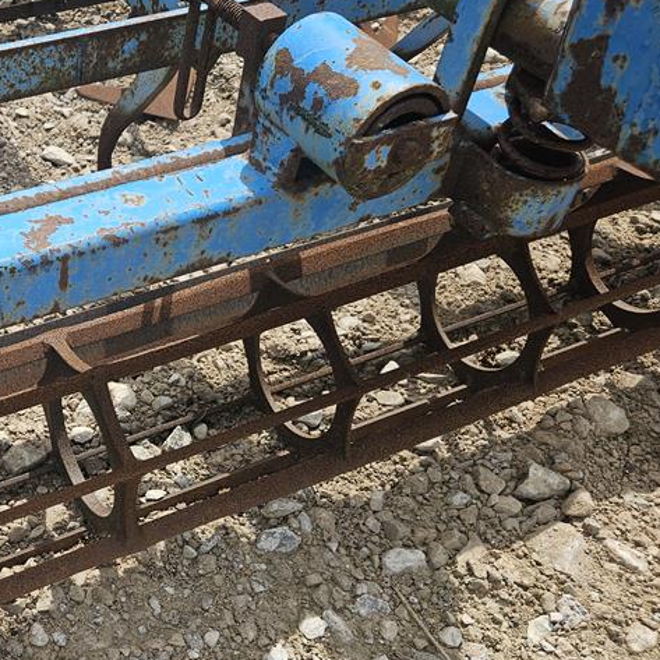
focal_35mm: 44
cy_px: 427
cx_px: 78
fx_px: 949
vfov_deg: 38.0
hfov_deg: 36.2
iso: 25
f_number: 1.8
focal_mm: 5.4
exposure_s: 1/1391
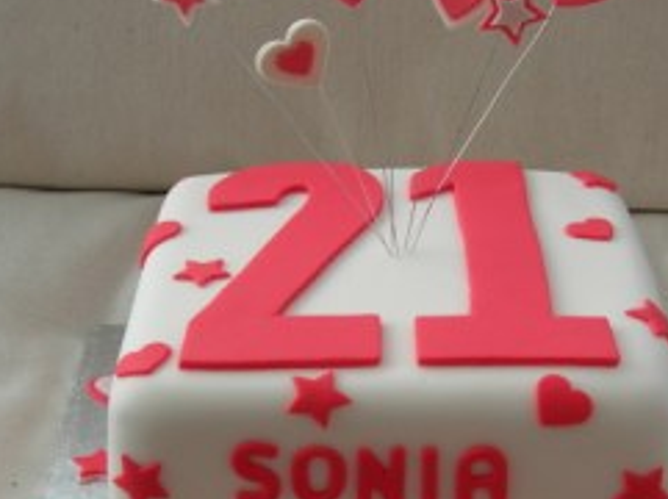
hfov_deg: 20.6
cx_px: 427
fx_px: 1831
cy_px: 288
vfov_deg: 15.5
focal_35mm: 95
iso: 64
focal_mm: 10.6
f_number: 3.2
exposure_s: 1/62
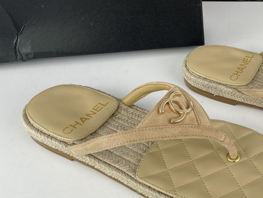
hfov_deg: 36.6
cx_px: 233
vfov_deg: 29.7
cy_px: 105
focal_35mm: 49
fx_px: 372
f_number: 1.6
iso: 32
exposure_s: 1/192
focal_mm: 4.2
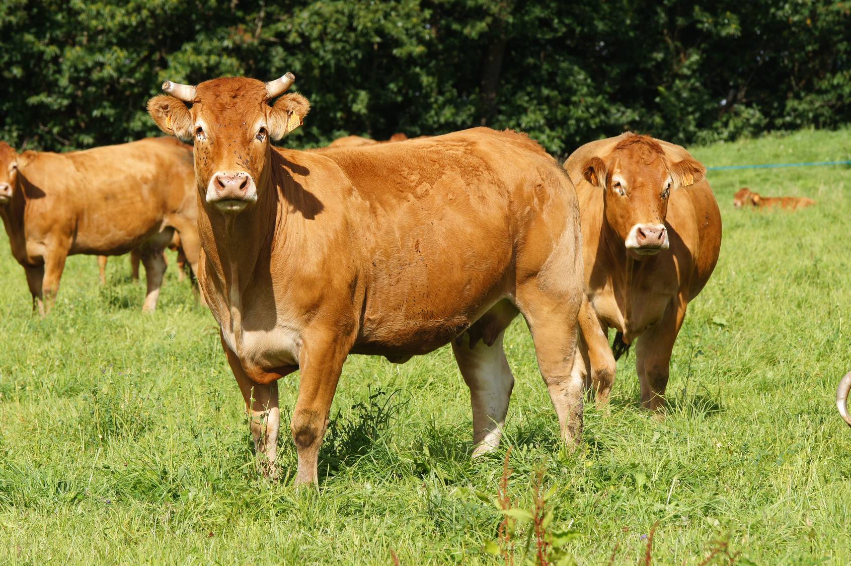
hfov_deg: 9.2
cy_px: 283
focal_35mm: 225
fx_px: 5314
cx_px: 426
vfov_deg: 6.1
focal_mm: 150
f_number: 9
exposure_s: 1/250
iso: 125
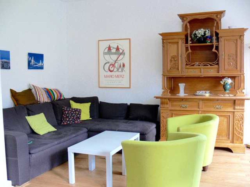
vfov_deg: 40.7
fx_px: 253
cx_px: 125
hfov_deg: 52.6
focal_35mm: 35
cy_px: 94
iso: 125
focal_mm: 7.4
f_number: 2.8
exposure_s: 1/30
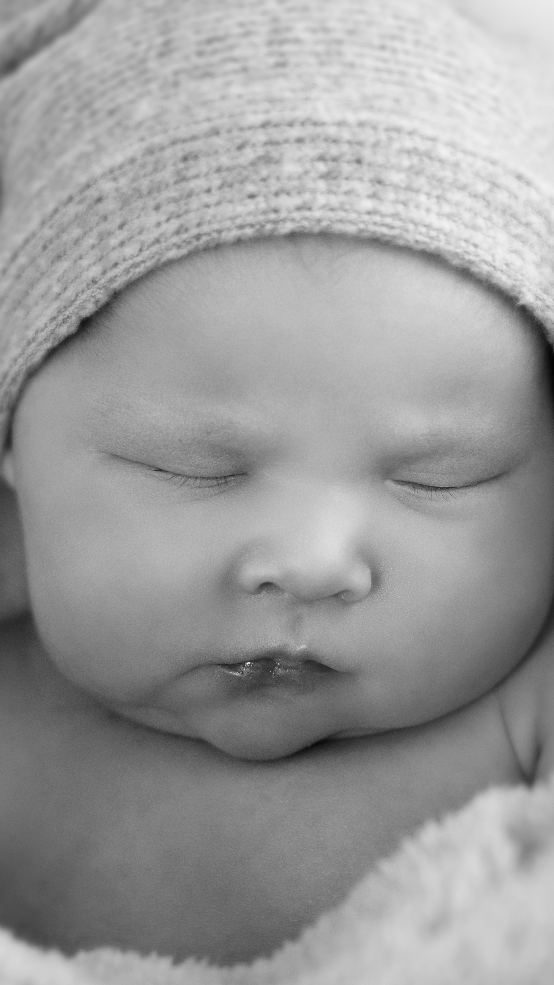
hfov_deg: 11.4
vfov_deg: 20.2
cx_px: 331
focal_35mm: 106
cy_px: 580
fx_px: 2769
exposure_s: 1/100
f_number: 2.8
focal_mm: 50
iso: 200
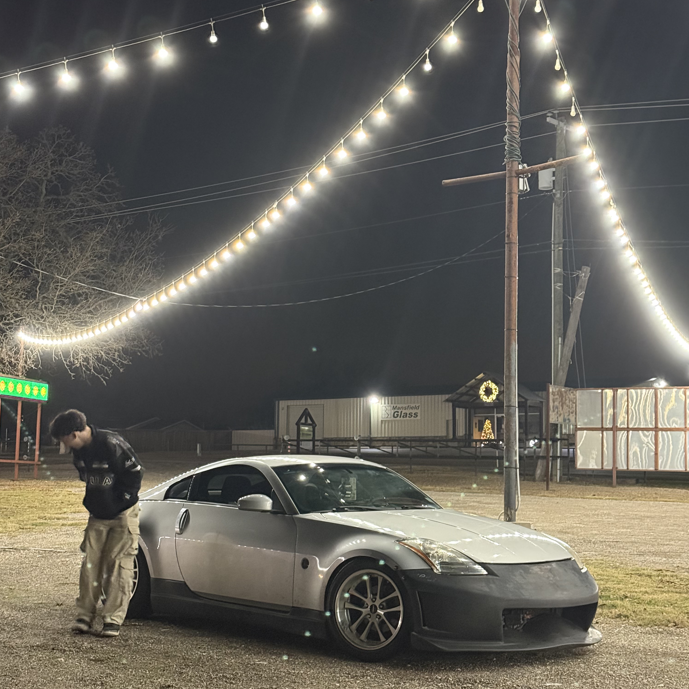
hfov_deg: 30.0
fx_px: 1284
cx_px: 344
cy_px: 376
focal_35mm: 57
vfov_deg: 30.0
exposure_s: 1/30
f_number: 1.78
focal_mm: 6.76
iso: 640
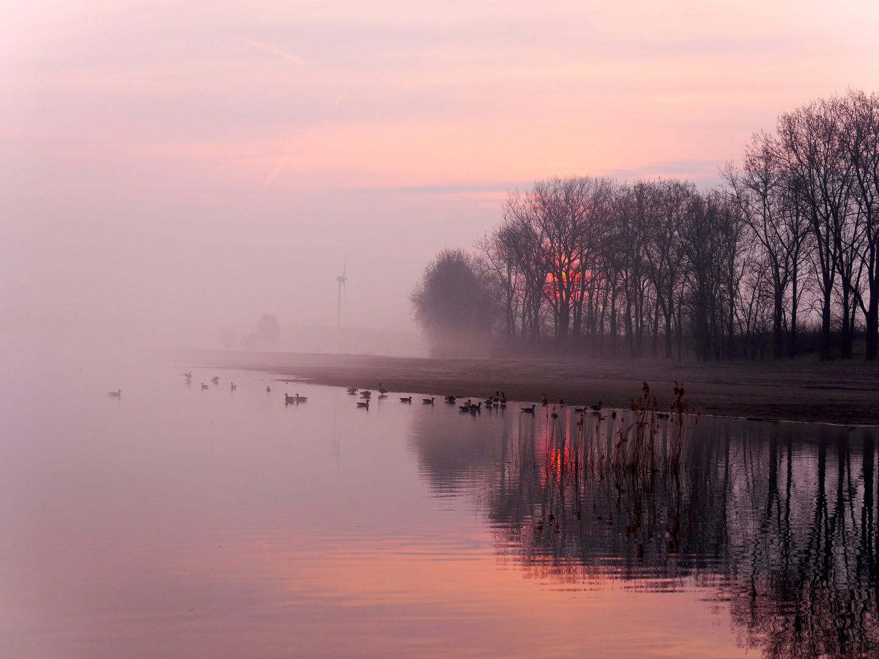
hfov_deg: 24.4
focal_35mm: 80
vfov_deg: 18.4
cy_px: 330
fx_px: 2031
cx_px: 440
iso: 160
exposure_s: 1/200
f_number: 5
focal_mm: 40
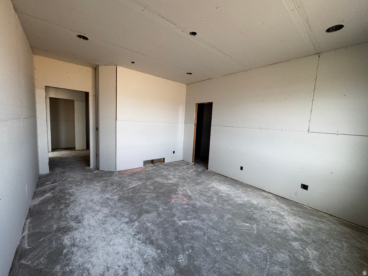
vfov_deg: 85.7
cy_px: 138
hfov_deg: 102.1
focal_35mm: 14
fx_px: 149
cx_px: 184
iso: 125
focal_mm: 2.22
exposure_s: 1/99
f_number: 2.2
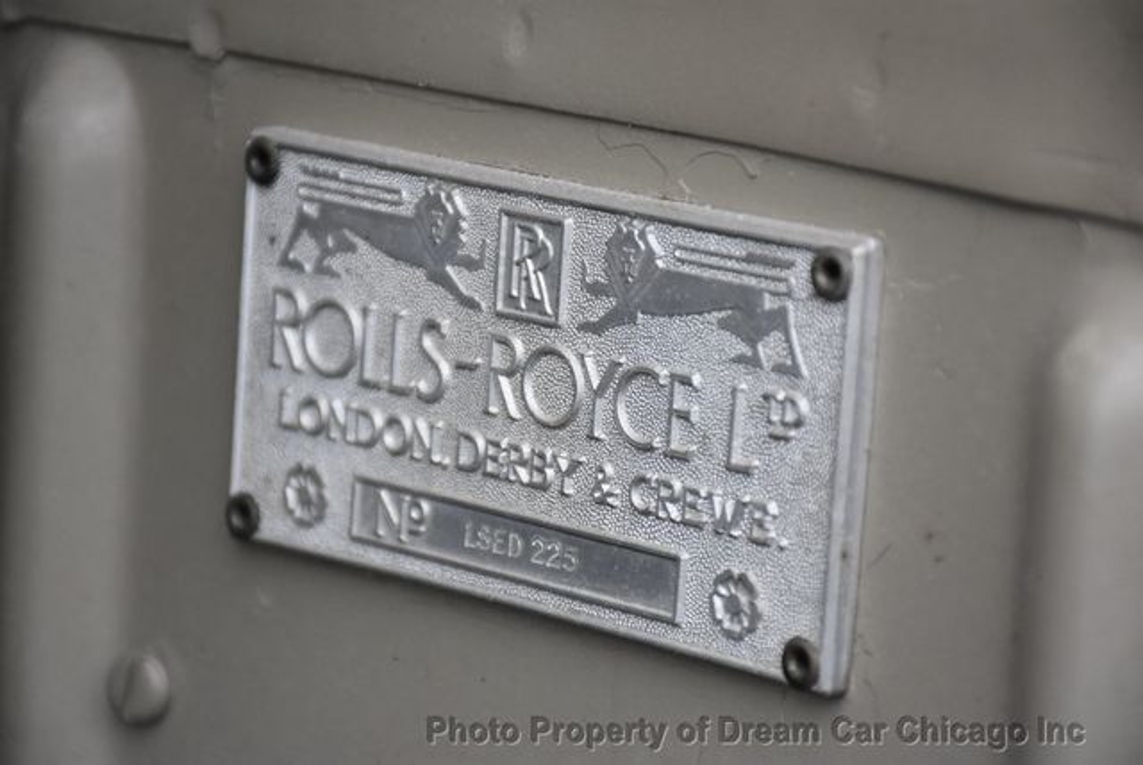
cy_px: 382
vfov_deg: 6.6
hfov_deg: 9.8
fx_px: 6673
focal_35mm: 210
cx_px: 572
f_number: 6.3
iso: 800
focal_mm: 140
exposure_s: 1/640
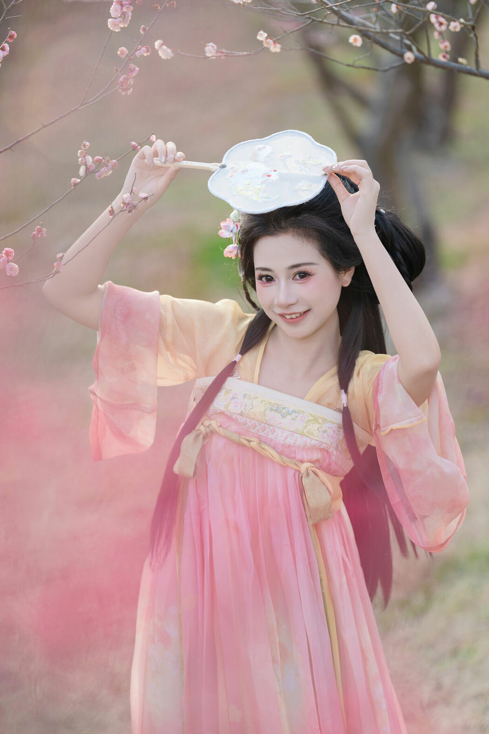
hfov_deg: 8.6
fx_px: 3239
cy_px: 367
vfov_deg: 12.9
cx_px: 244
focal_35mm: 159
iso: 500
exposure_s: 1/500
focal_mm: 159
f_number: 3.2
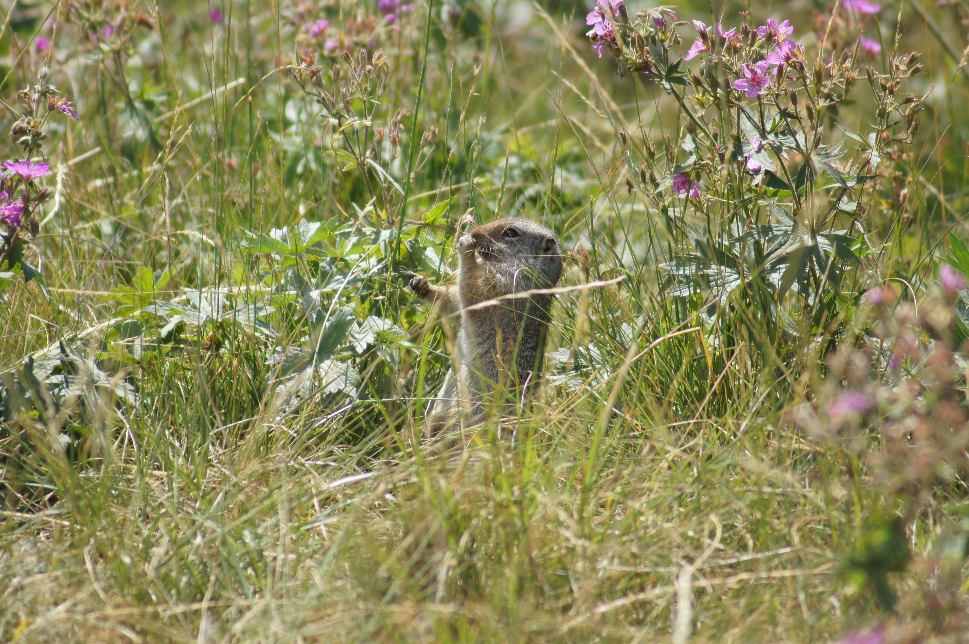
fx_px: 12099
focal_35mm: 450
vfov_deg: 3.0
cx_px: 484
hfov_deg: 4.6
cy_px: 322
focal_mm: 300
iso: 160
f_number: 5.6
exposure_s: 1/500
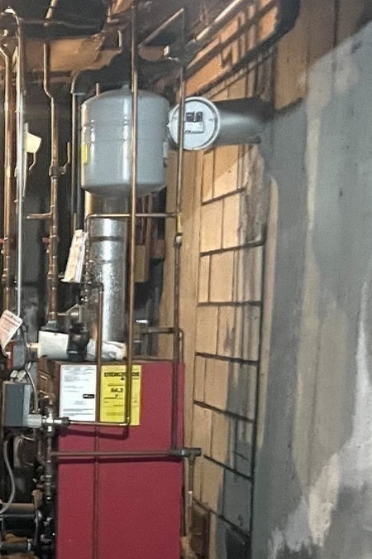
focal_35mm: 82
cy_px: 551
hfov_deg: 16.1
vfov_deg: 23.8
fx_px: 1271
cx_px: -60
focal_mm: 5.7
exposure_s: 1/30
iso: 800
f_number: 1.5
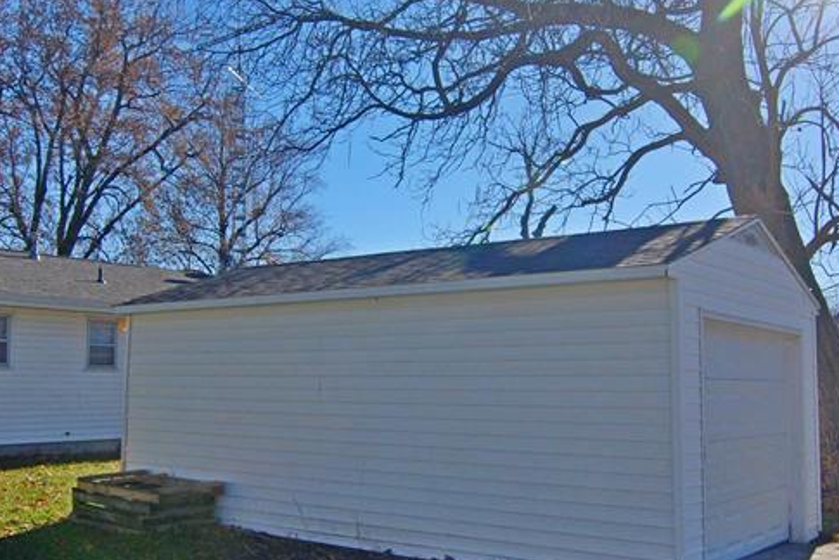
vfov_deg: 35.1
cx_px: 408
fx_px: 886
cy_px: 305
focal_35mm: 38
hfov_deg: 50.7
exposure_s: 1/320
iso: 100
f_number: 9
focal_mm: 12
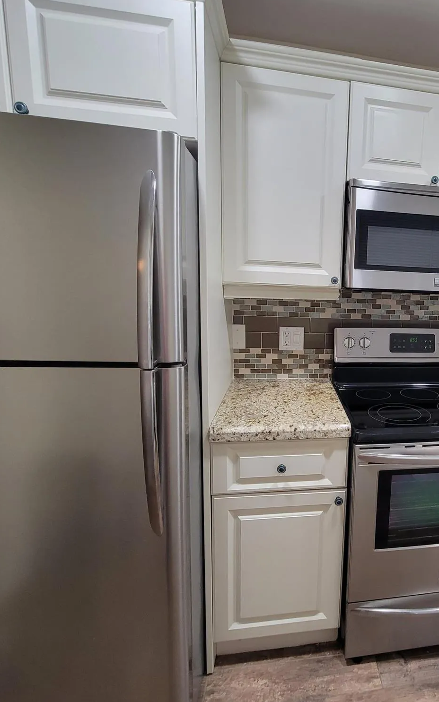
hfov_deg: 56.9
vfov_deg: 88.0
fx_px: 364
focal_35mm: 19
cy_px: 347
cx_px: 361
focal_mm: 2.2
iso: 200
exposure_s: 1/60
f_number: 2.2
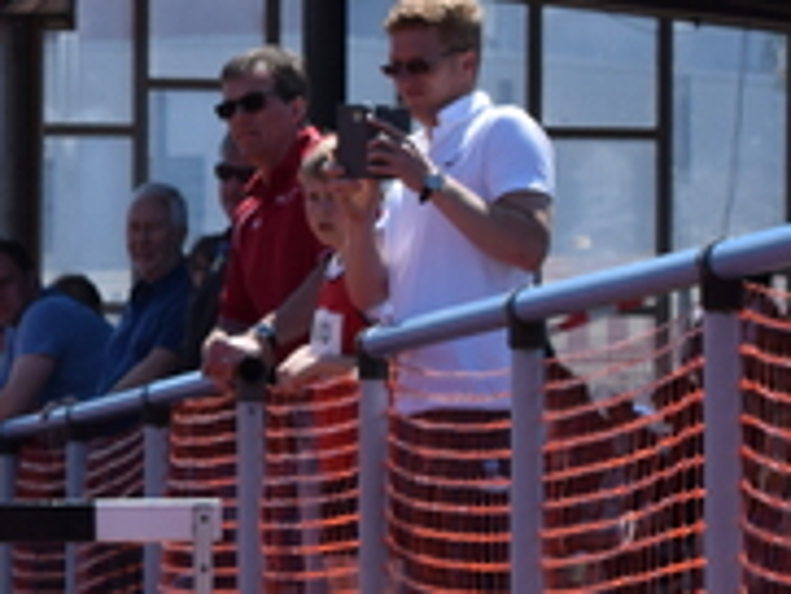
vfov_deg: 3.6
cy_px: 428
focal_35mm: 413
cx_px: -789
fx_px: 9444
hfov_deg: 4.7
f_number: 11
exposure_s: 1/500
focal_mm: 70
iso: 400
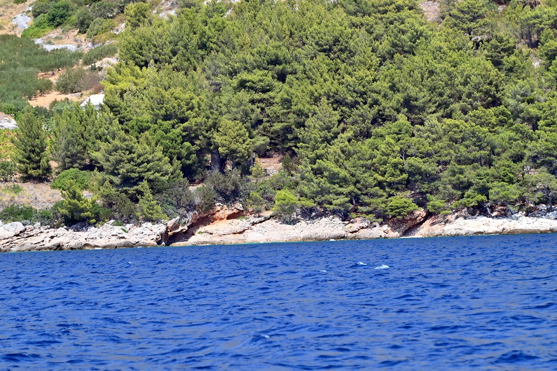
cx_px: 278
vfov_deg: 4.6
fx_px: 4642
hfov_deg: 6.9
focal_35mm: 300
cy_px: 186
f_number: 16
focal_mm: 300
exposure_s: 1/320
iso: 640
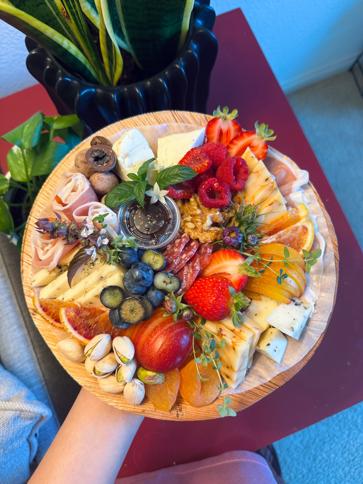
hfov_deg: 56.8
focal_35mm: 24
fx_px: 336
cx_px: 182
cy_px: 242
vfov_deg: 71.6
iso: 160
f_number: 1.78
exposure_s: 1/60
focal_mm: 6.76
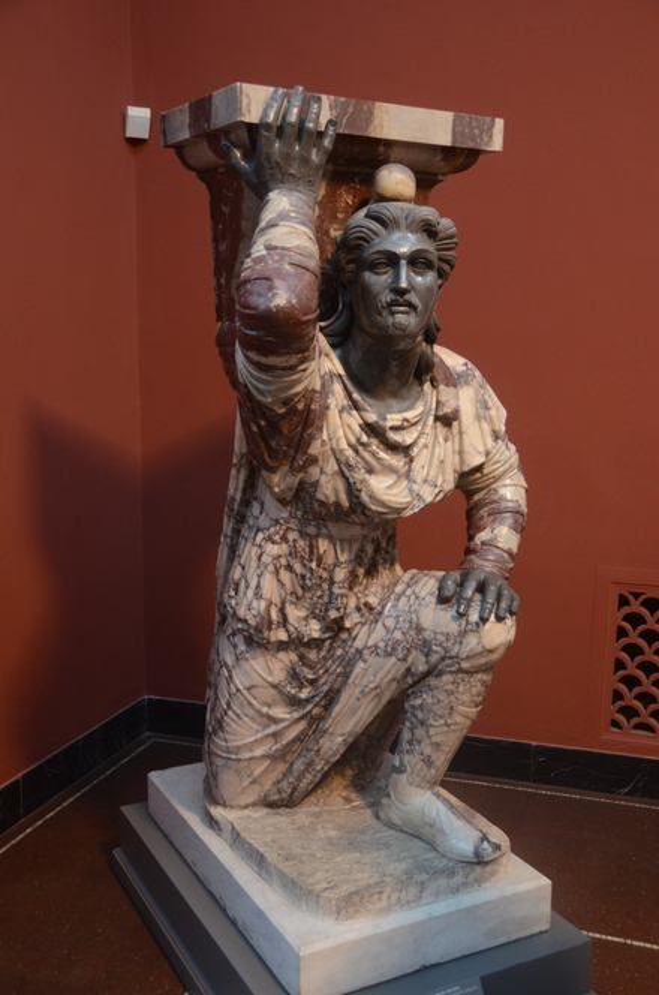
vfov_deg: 49.6
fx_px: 1075
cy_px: 498
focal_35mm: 39
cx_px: 330
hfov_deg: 34.1
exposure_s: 1/13
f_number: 3.8
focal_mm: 26
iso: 1000
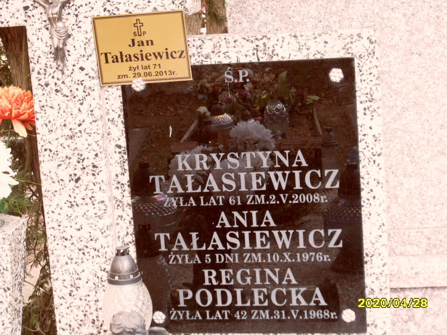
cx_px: 224
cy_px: 168
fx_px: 1033
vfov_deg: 18.4
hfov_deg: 24.4
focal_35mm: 80
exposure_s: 1/45
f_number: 4.2
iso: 160
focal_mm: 13.2
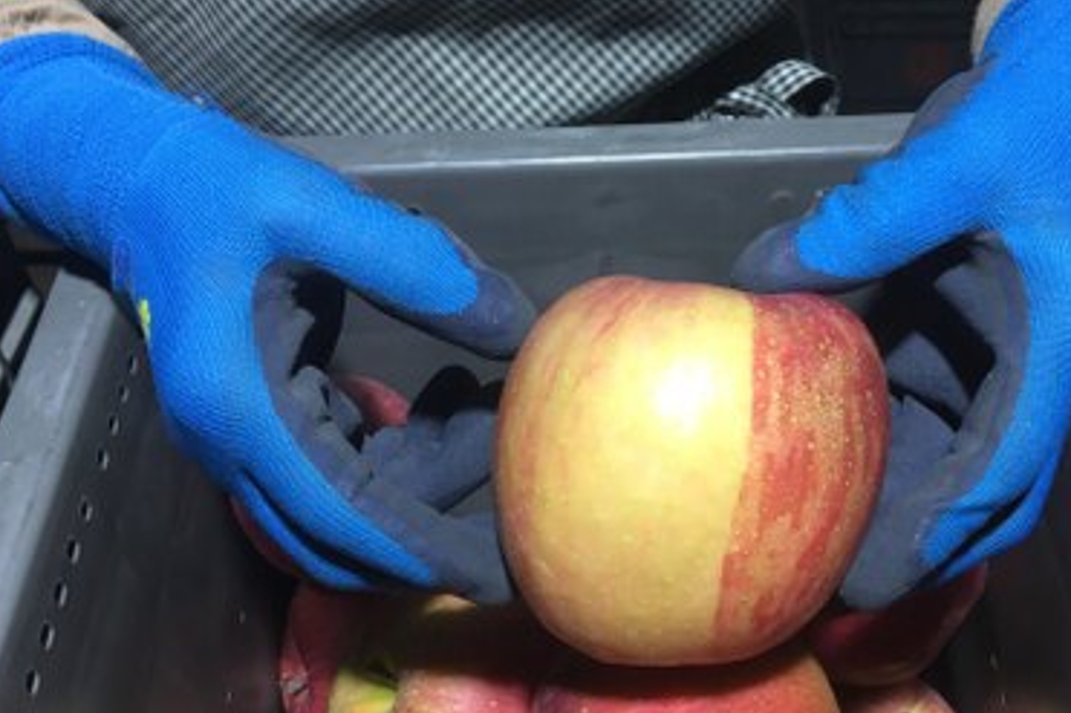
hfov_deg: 49.4
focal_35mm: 39
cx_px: 615
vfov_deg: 33.9
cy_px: 473
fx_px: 1160
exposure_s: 1/33
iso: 64
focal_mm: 4.15
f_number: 2.2
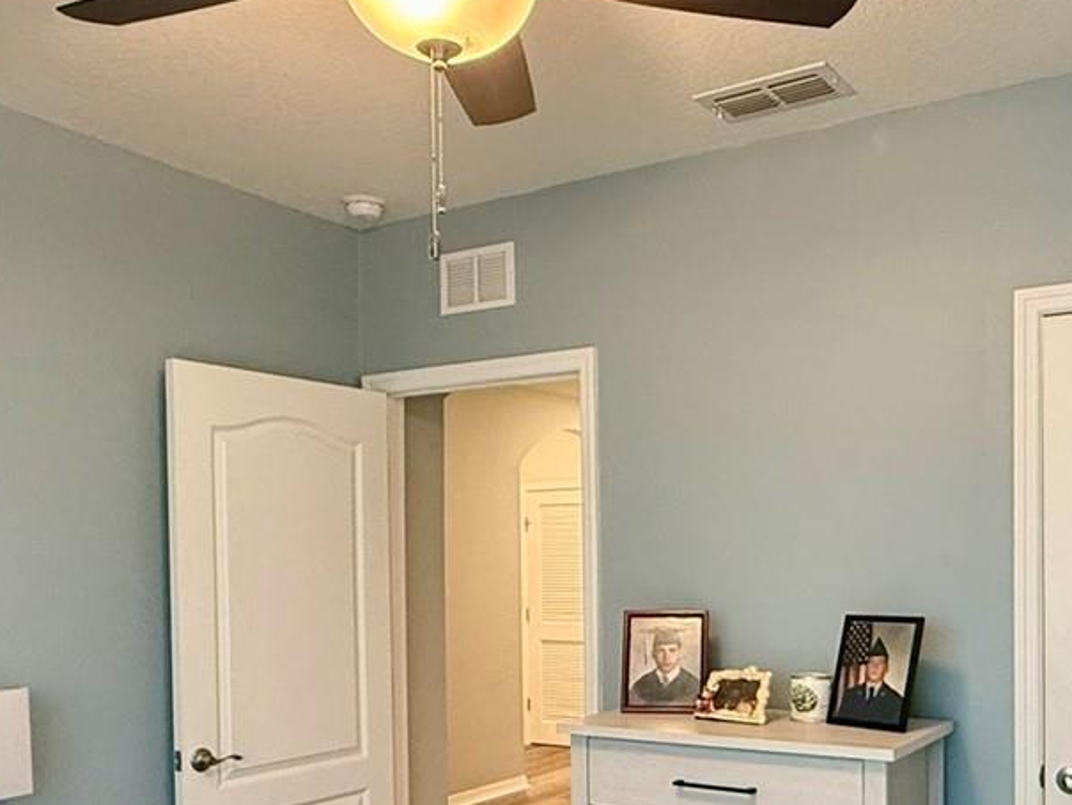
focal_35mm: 37
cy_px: 583
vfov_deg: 37.9
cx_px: 656
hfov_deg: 49.7
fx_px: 1146
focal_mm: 2.22
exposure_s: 1/60
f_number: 2.2
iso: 400
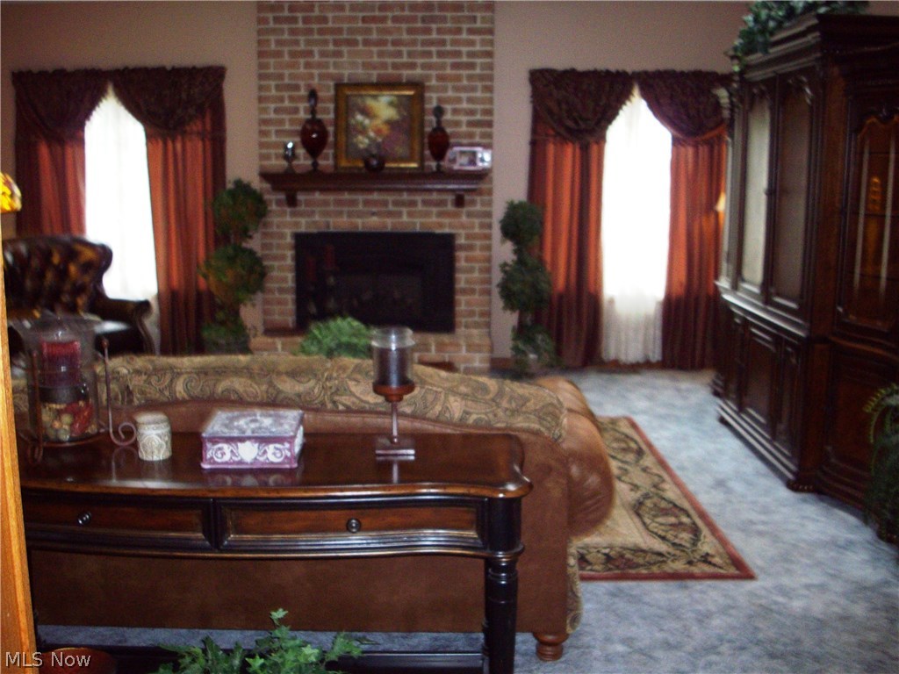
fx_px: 961
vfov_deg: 38.7
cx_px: 450
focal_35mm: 37
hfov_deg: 50.1
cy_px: 337
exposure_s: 1/50
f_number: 2.8
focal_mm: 6.2
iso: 198
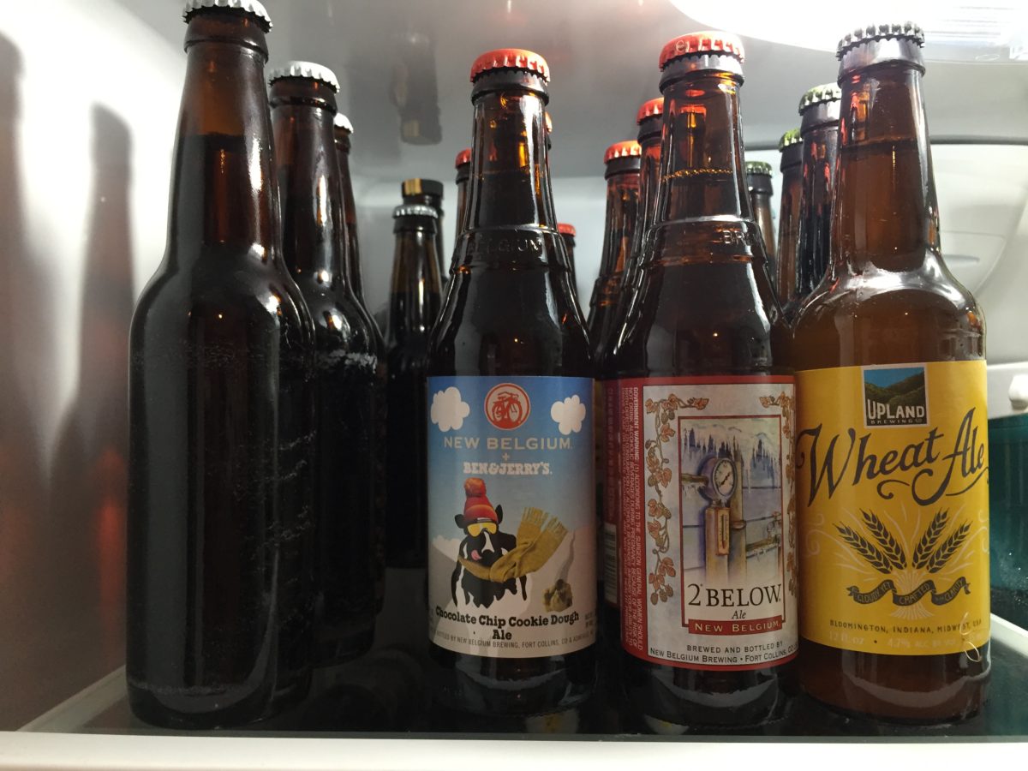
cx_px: 514
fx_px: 861
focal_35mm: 29
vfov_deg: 48.2
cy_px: 386
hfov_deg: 61.7
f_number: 2.2
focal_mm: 4.15
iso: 100
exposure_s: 1/30
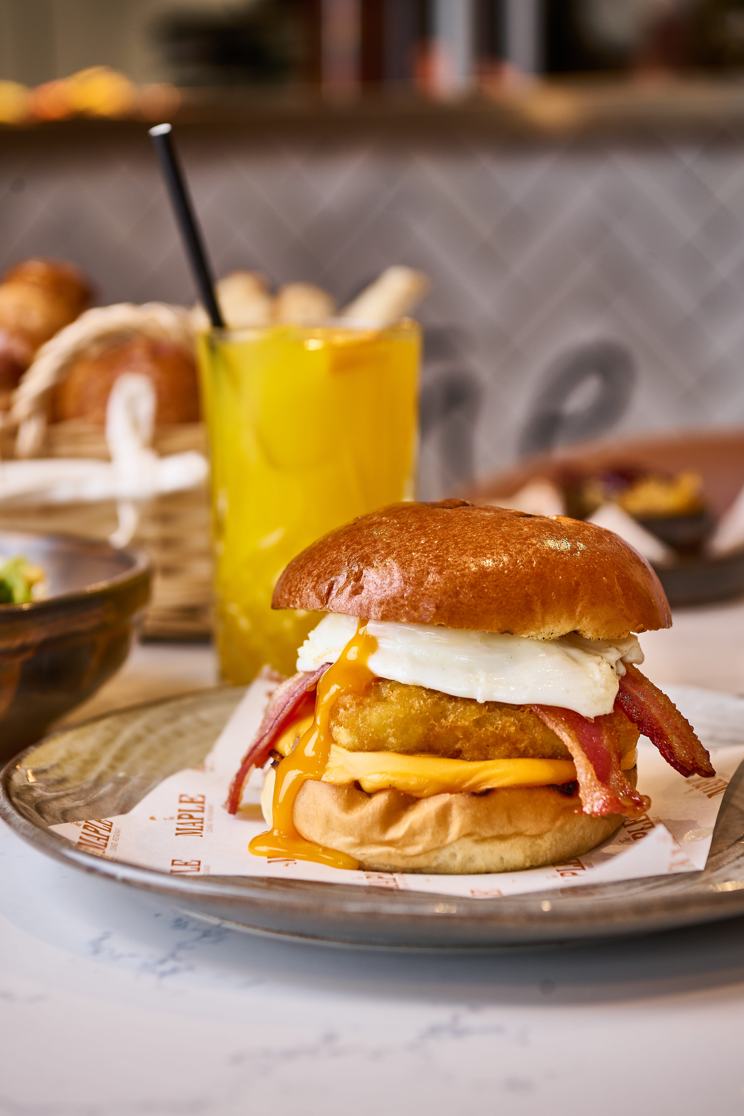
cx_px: 372
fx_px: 2170
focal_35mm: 70
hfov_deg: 19.5
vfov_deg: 28.8
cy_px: 558
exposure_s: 1/100
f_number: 5.6
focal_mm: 70
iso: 64
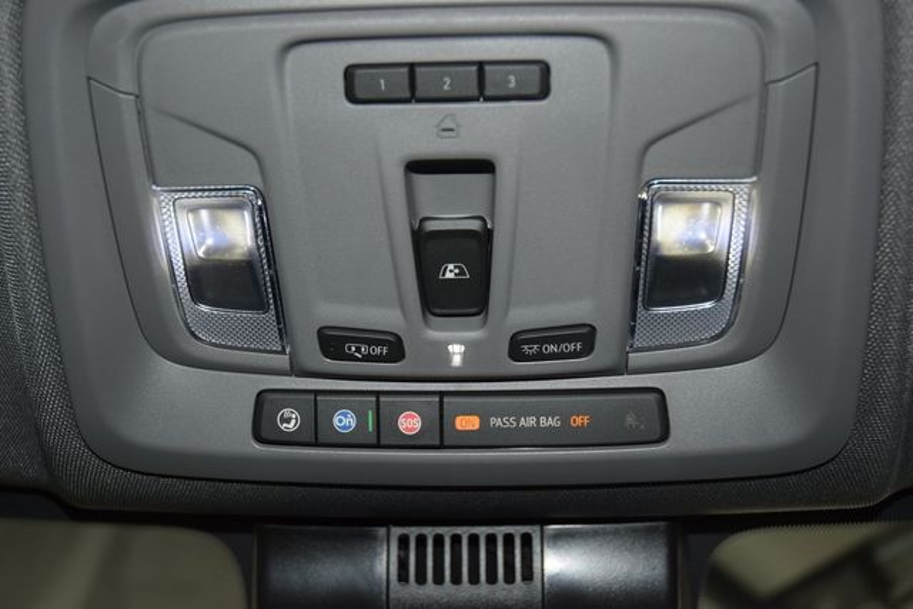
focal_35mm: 44
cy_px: 304
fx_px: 1103
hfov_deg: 45.0
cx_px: 456
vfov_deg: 30.9
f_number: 3.8
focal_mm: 29
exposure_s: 1/80
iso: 500
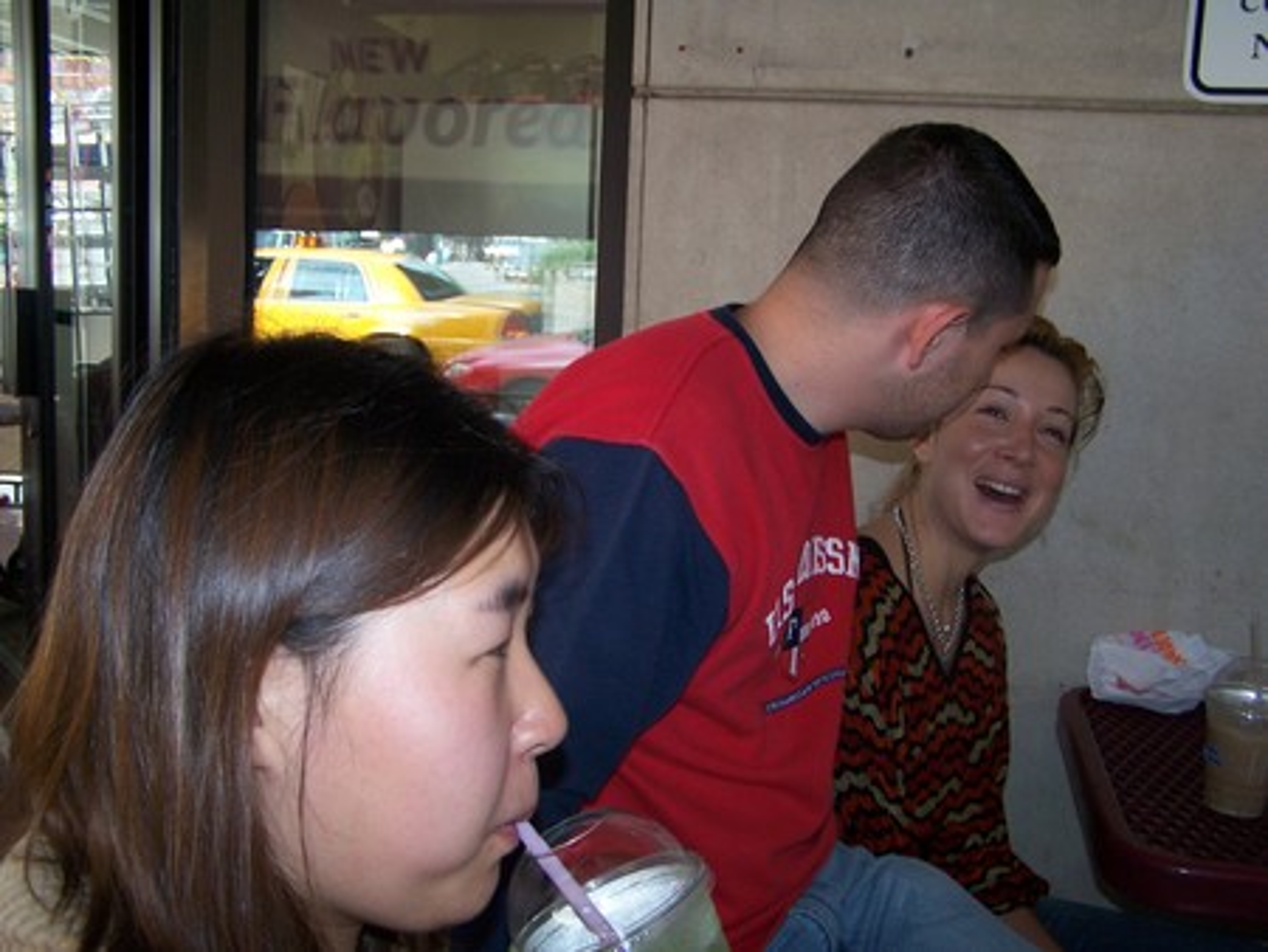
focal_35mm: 38
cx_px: 634
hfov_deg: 49.0
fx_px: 1393
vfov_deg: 37.8
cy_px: 476
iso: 140
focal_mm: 6.3
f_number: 2.8
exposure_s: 1/60
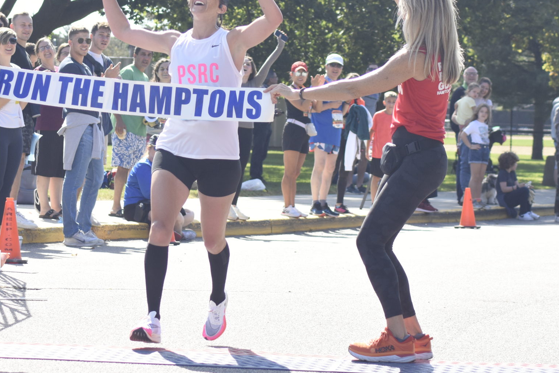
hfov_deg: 11.7
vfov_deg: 7.8
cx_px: 166
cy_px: 82
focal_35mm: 176
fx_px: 2733
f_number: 6.3
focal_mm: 70
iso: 400
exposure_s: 1/640
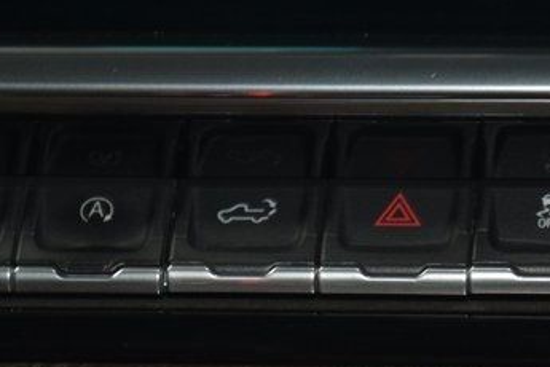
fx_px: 4766
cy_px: 208
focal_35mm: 312
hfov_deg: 6.6
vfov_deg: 4.4
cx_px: 408
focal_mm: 70
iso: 1100
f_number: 4.5
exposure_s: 1/40
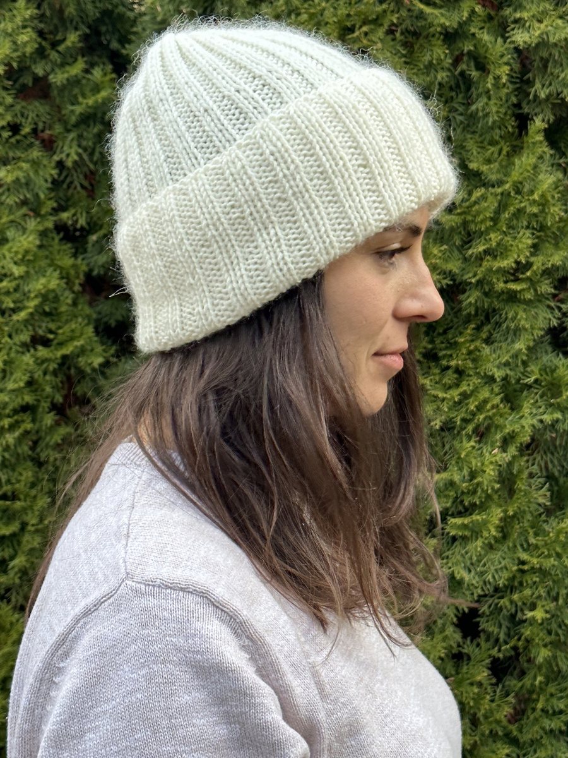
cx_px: 284
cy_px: 379
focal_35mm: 48
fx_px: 1050
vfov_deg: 39.7
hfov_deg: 30.3
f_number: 1.78
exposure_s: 1/168
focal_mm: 6.86
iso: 64
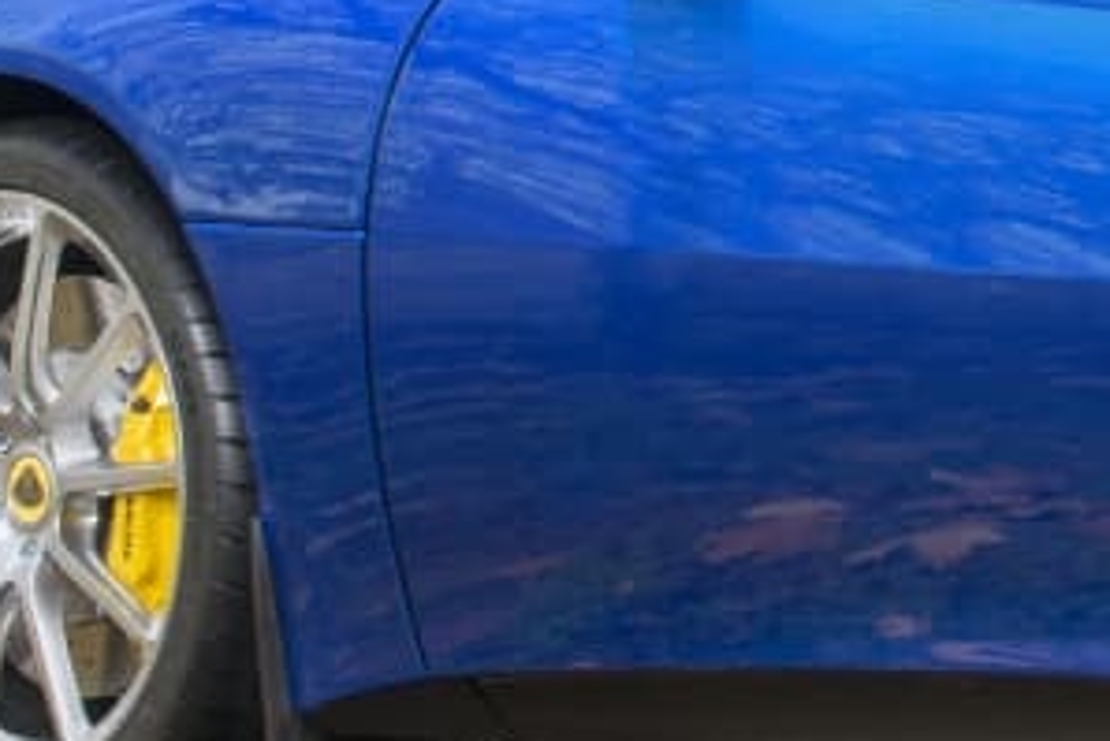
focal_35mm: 245
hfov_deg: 8.2
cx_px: 1885
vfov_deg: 5.6
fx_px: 7557
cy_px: -251
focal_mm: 38
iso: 400
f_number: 11
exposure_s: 1/60
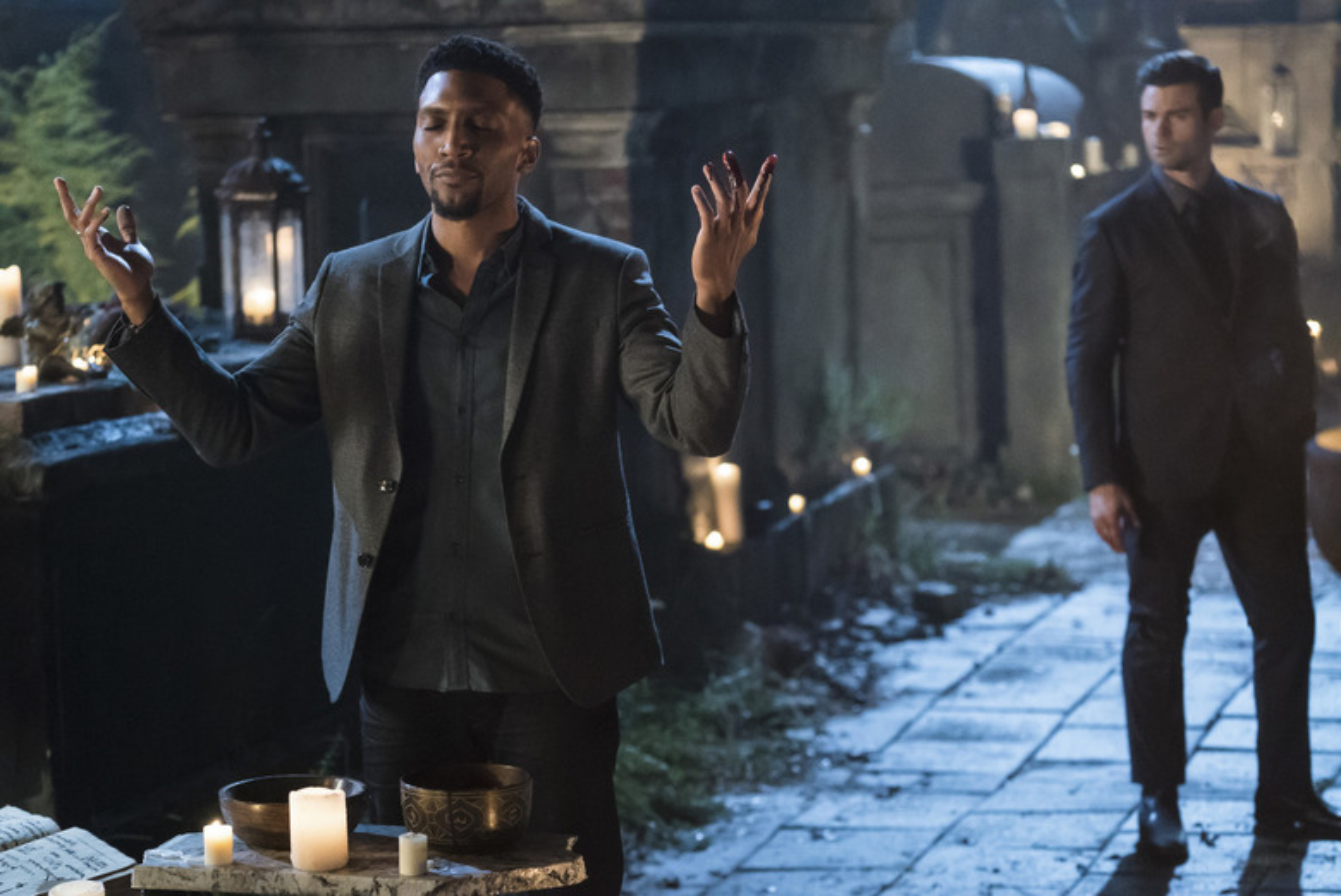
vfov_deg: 14.3
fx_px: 3578
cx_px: 670
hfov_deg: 21.2
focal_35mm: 96
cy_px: 448
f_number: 4
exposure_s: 1/60
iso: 10000
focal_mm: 96
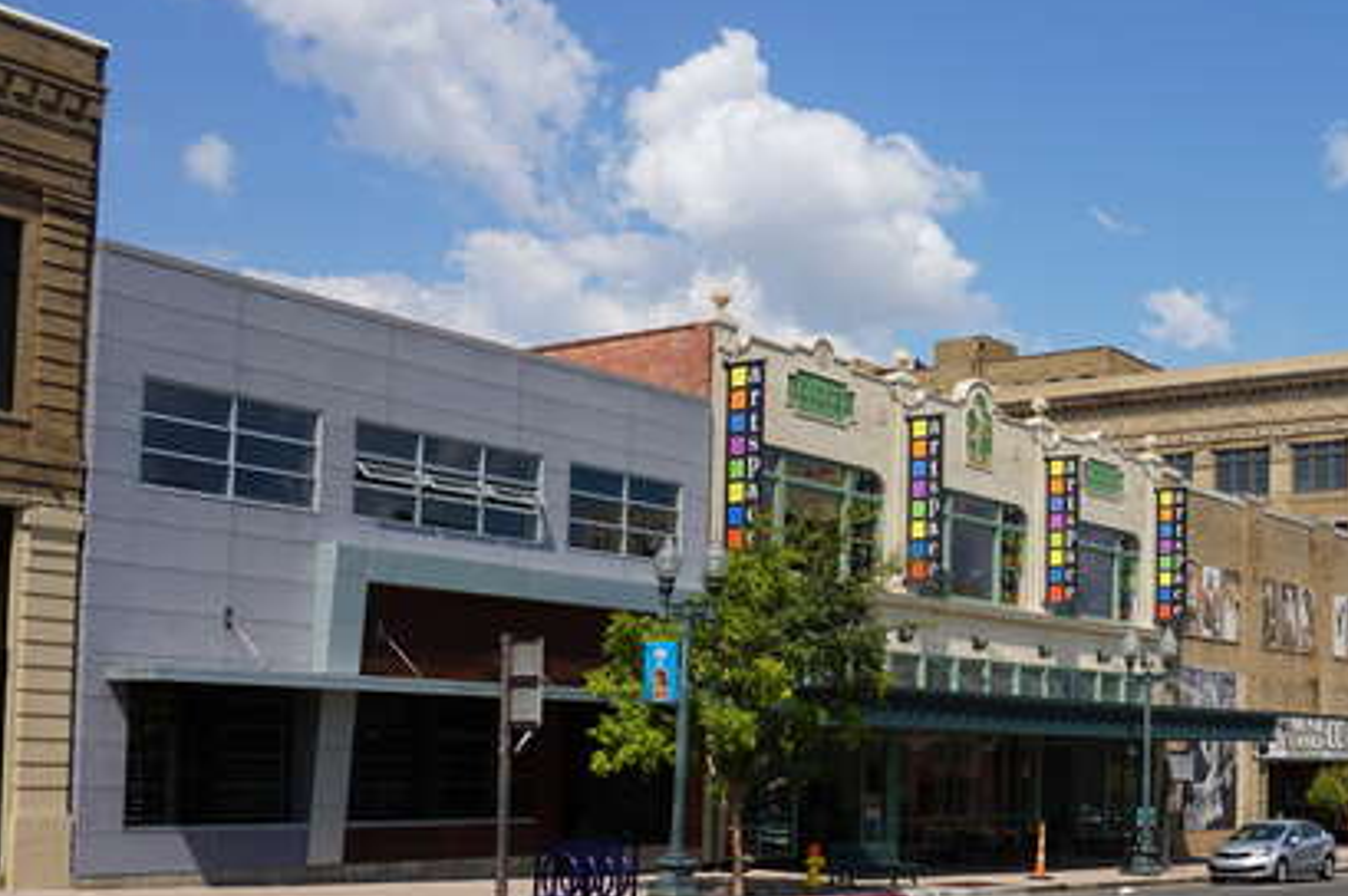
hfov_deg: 39.6
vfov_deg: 28.2
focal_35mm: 47
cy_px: 680
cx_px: 1150
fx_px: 1758
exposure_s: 1/200
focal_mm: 16
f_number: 11
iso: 100
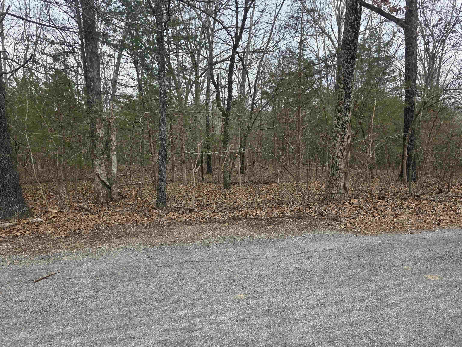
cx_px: 231
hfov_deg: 73.9
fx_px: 307
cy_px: 174
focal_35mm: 23
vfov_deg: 58.9
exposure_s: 1/180
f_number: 1.7
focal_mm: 6.3
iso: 32
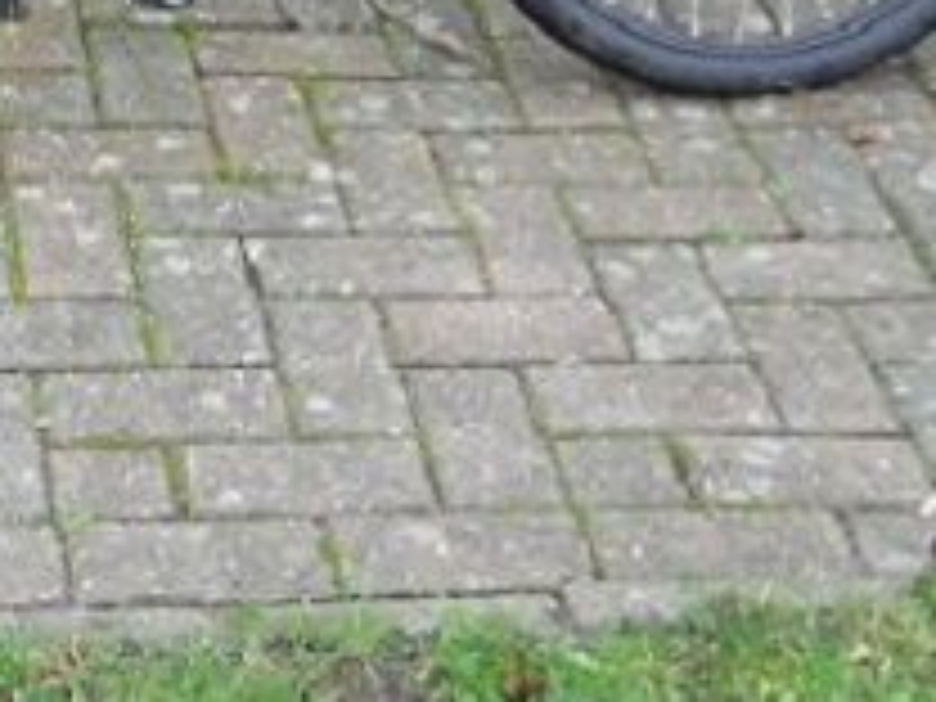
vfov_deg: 11.5
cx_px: -216
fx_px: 3407
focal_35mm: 126
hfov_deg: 15.1
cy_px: -194
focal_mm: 6.72
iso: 200
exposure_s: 1/30
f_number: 3.1
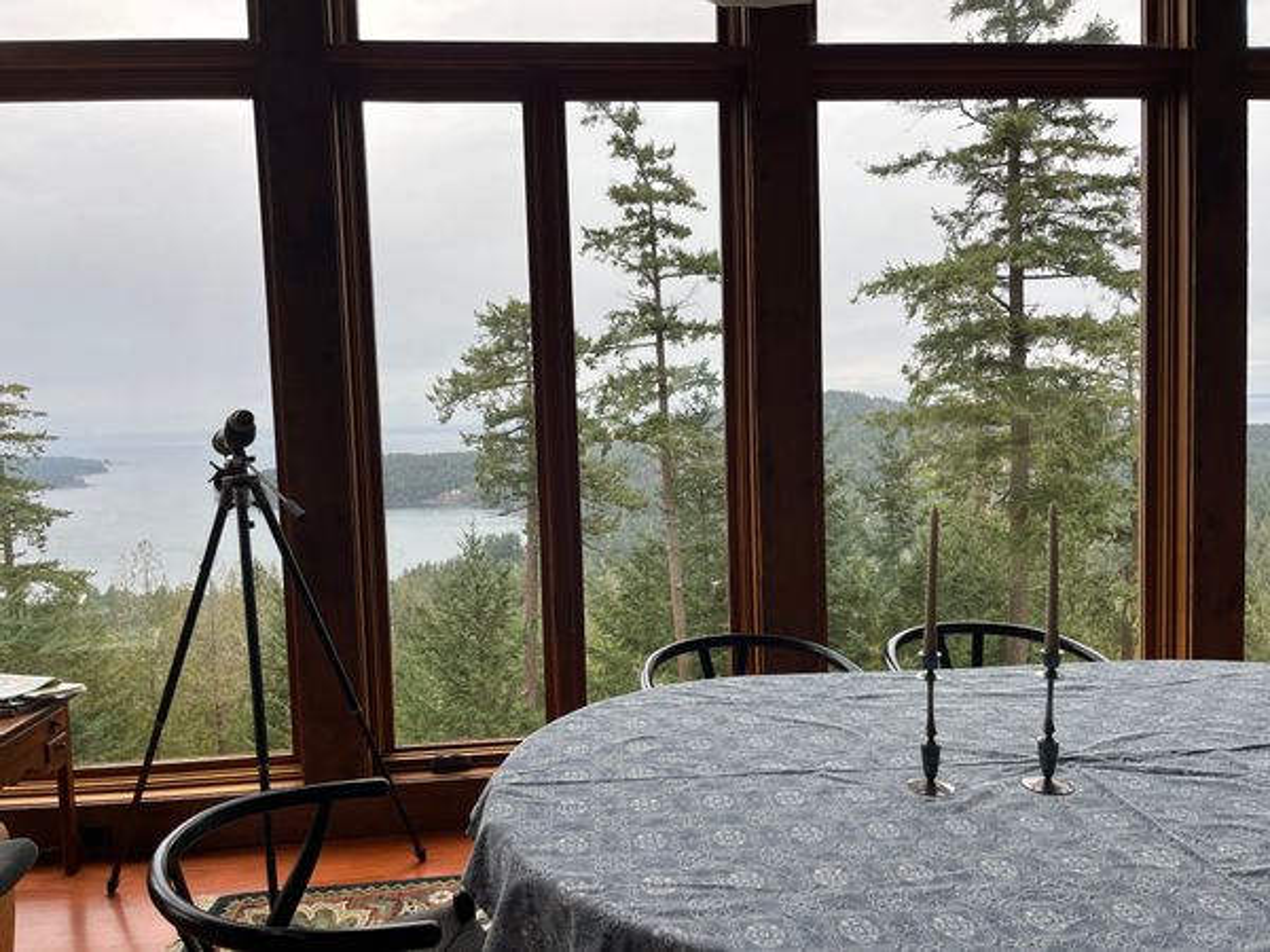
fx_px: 954
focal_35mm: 26
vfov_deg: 53.1
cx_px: 635
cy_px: 476
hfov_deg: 67.3
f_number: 1.6
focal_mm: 5.1
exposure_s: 1/352
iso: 50
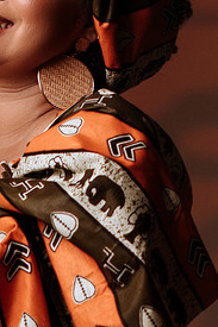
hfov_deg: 4.2
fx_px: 2974
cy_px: 488
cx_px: 55
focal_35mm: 327
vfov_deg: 6.2
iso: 160
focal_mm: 50
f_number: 2.8
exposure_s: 1/125
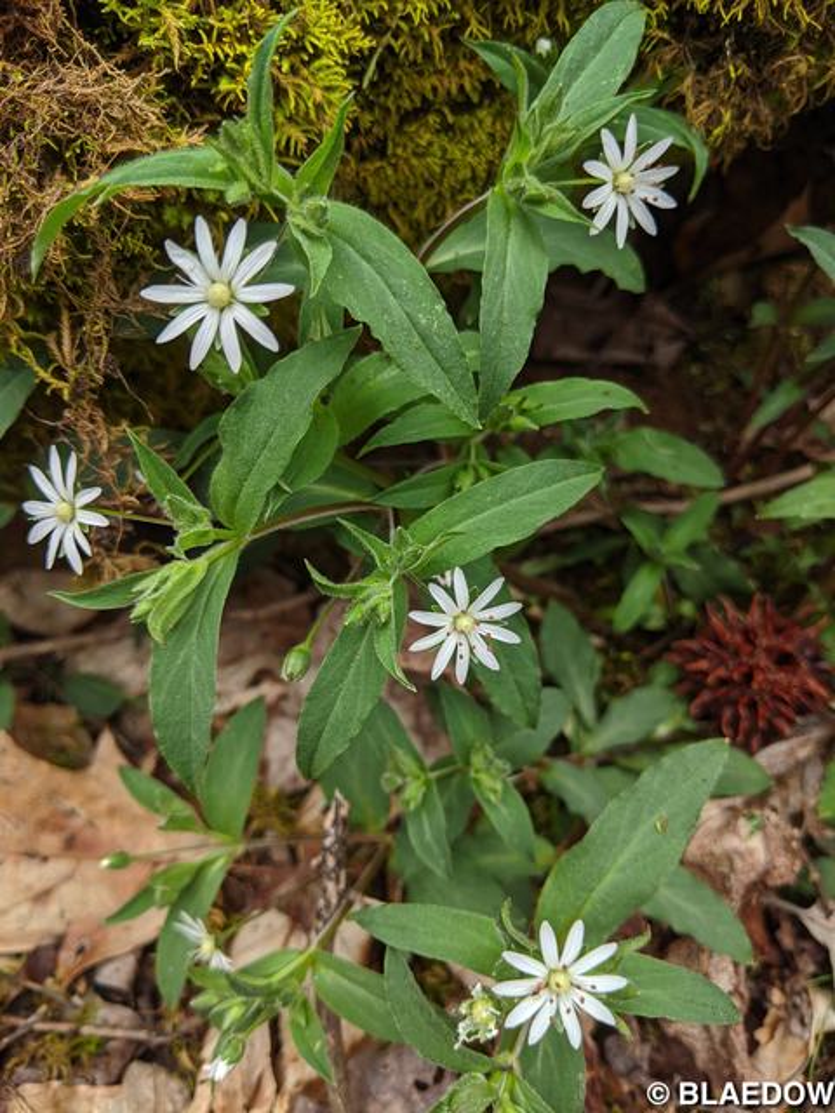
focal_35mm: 27
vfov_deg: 65.3
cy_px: 556
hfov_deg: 51.4
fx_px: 868
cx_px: 418
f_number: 1.8
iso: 41
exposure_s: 1/334
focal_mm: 4.44
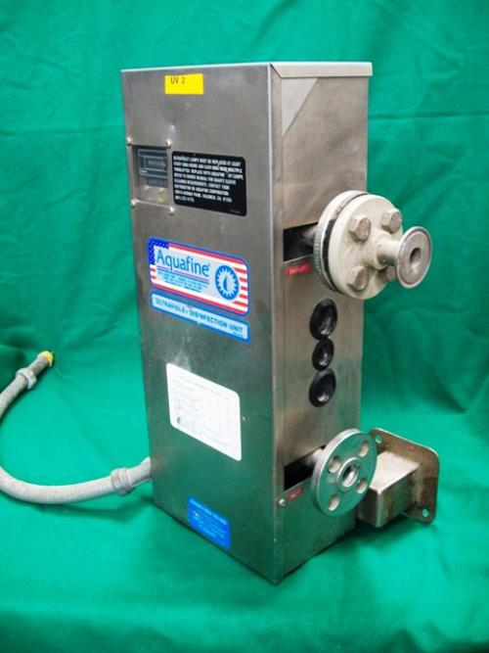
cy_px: 326
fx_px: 678
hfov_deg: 39.6
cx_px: 244
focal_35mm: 36
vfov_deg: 51.4
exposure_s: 1/8
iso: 175
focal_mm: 6
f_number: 2.7
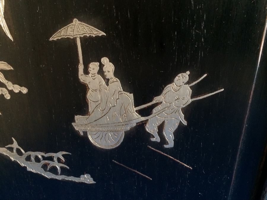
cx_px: 134
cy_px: 100
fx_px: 231
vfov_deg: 46.8
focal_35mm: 30
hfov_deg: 60.0
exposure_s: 1/15
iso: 320
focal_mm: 4.12
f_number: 2.2
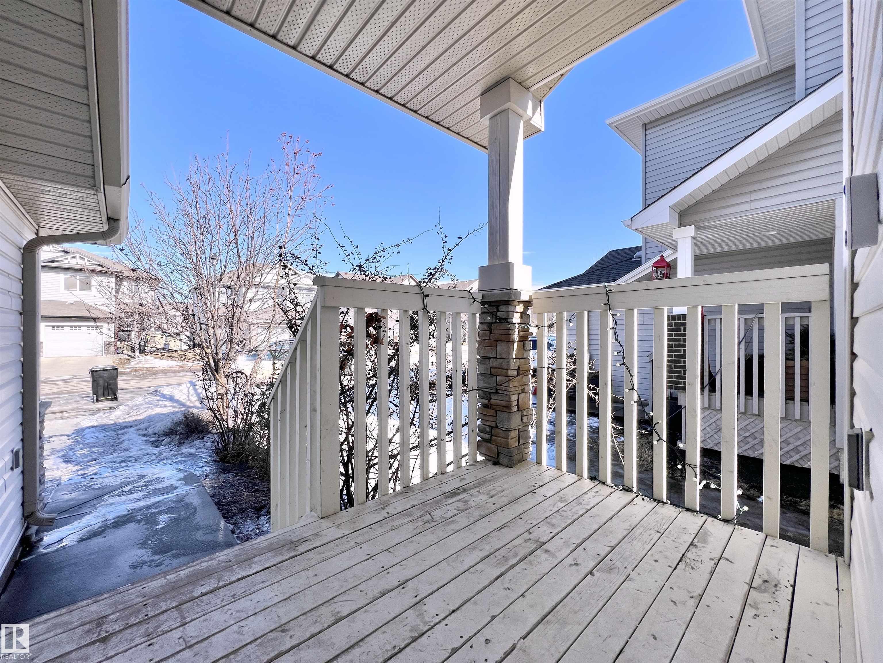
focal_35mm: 13
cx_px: 442
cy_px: 332
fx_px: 332
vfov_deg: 89.9
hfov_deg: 106.2
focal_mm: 1.57
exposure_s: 1/1155
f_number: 1.8
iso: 32
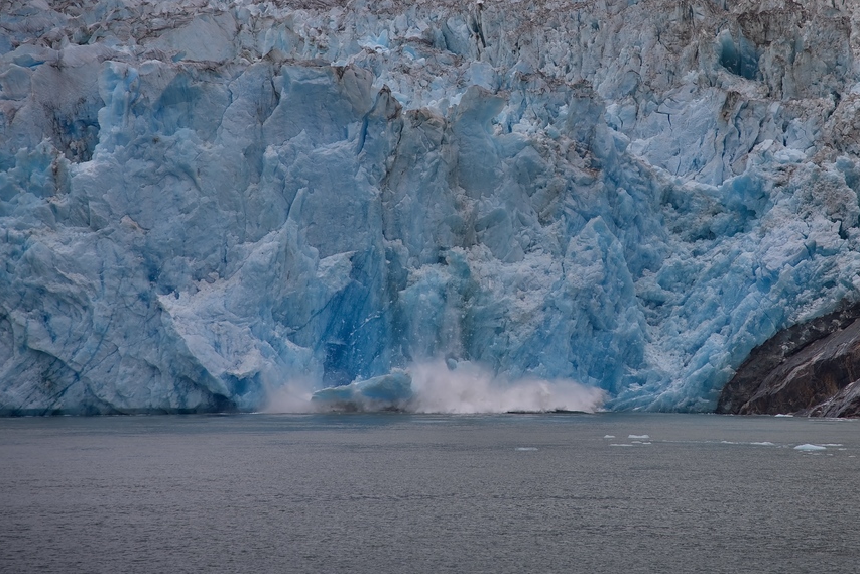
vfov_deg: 7.6
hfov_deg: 11.4
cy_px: 165
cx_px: 547
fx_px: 4300
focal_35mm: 180
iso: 100
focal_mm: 120
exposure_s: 1/250
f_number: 5
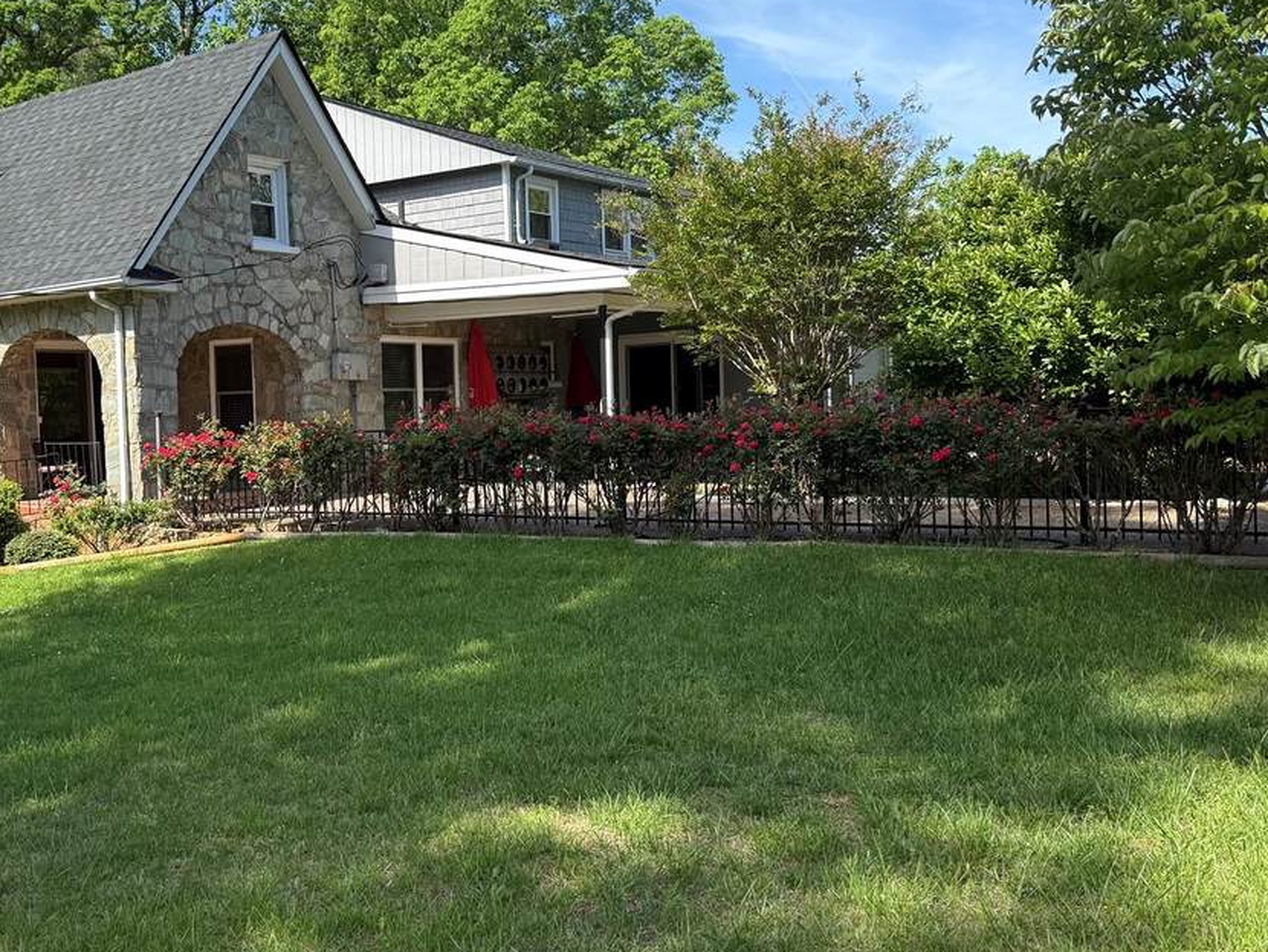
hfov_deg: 49.4
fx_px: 1356
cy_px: 448
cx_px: 437
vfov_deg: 38.7
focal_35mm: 37
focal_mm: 6.76
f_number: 1.78
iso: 100
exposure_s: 1/2169
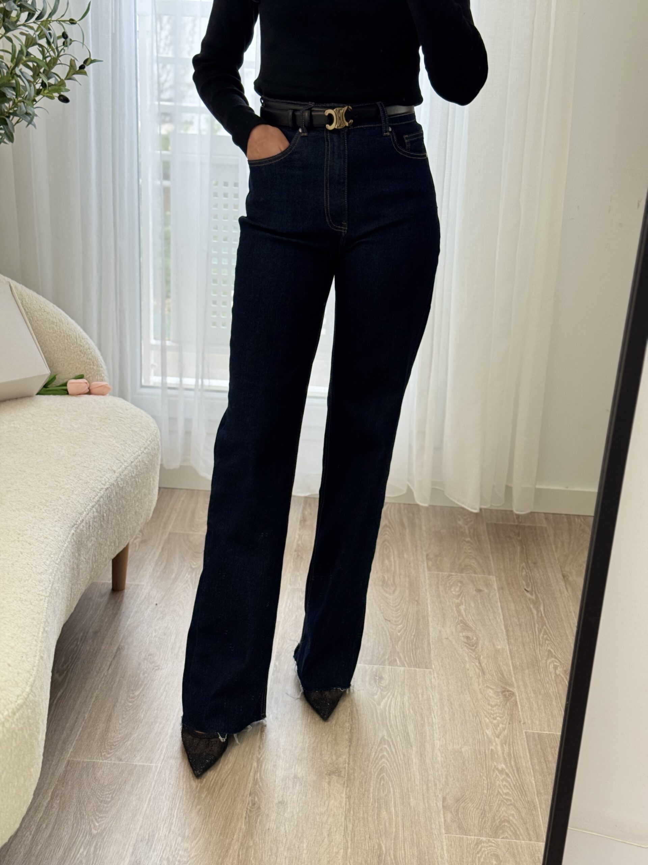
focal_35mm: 48
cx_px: 324
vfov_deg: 39.7
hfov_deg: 30.3
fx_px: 1198
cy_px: 432
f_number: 1.78
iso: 80
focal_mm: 6.76
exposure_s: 1/100
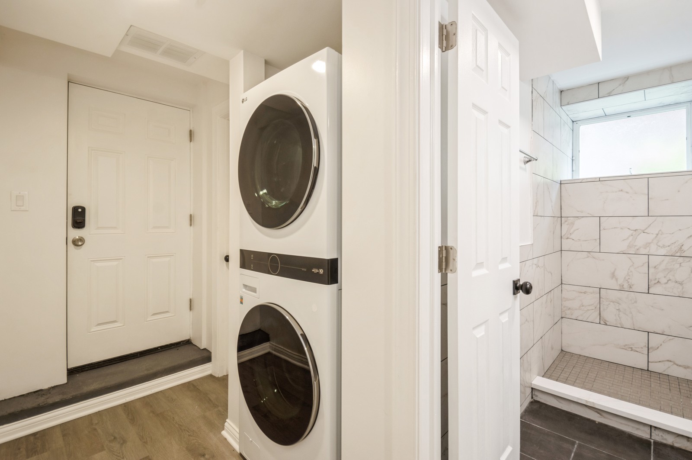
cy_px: 230
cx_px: 346
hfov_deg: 100.5
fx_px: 288
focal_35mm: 15
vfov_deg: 77.2
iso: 100
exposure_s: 1/3.33
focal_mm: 10
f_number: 11
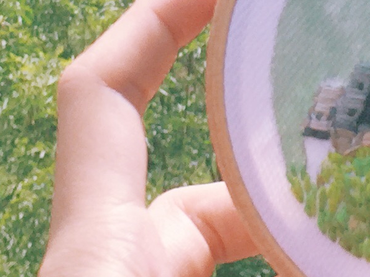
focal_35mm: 159
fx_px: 1699
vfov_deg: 9.0
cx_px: 237
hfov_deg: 12.4
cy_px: -168
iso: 32
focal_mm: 4.15
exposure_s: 1/2326
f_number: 2.2
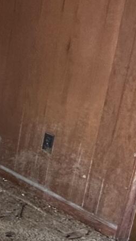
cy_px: 206
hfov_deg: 9.2
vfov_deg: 20.8
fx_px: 647
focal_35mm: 101
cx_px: -295
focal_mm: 2.22
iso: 160
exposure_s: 1/99
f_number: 2.2
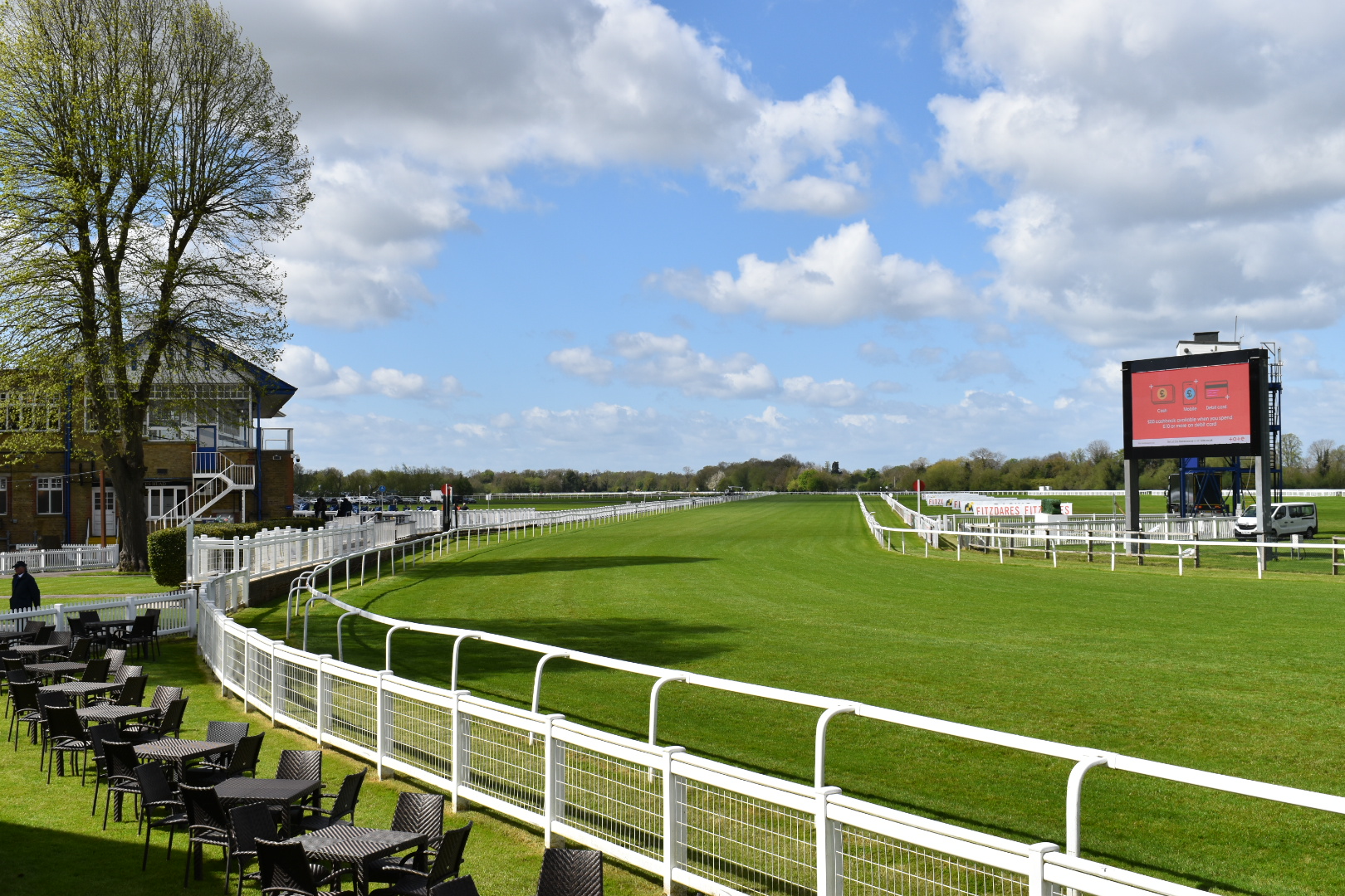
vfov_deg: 30.8
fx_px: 1625
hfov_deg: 45.0
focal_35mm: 44
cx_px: 672
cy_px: 448
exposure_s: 1/400
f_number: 10
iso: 200
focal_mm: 29
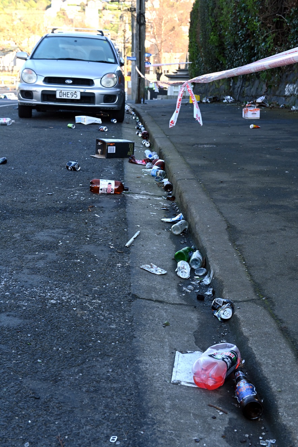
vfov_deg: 35.6
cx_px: 149
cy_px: 224
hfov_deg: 24.2
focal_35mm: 56
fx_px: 695
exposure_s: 1/200
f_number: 9
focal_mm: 56
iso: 1000
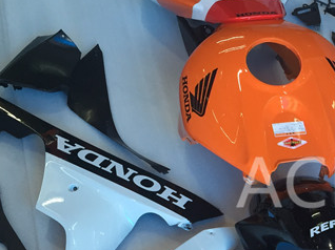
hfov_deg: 25.4
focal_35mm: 73
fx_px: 706
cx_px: 336
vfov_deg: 19.3
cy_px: 276
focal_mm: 4.15
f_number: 2.2
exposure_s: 1/40
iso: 32
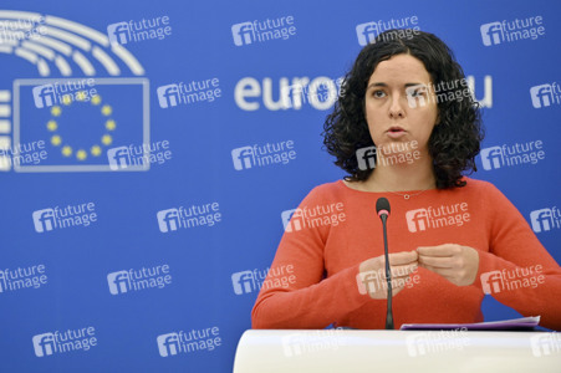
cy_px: 186
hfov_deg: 15.2
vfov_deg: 10.1
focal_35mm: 135
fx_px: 2102
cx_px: 280
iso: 640
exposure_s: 1/160
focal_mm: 135
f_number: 2.8
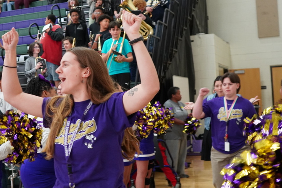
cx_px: 92
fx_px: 454
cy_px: 85
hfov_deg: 34.1
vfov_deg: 23.4
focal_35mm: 58
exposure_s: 1/160
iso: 2500
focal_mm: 28
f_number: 3.5
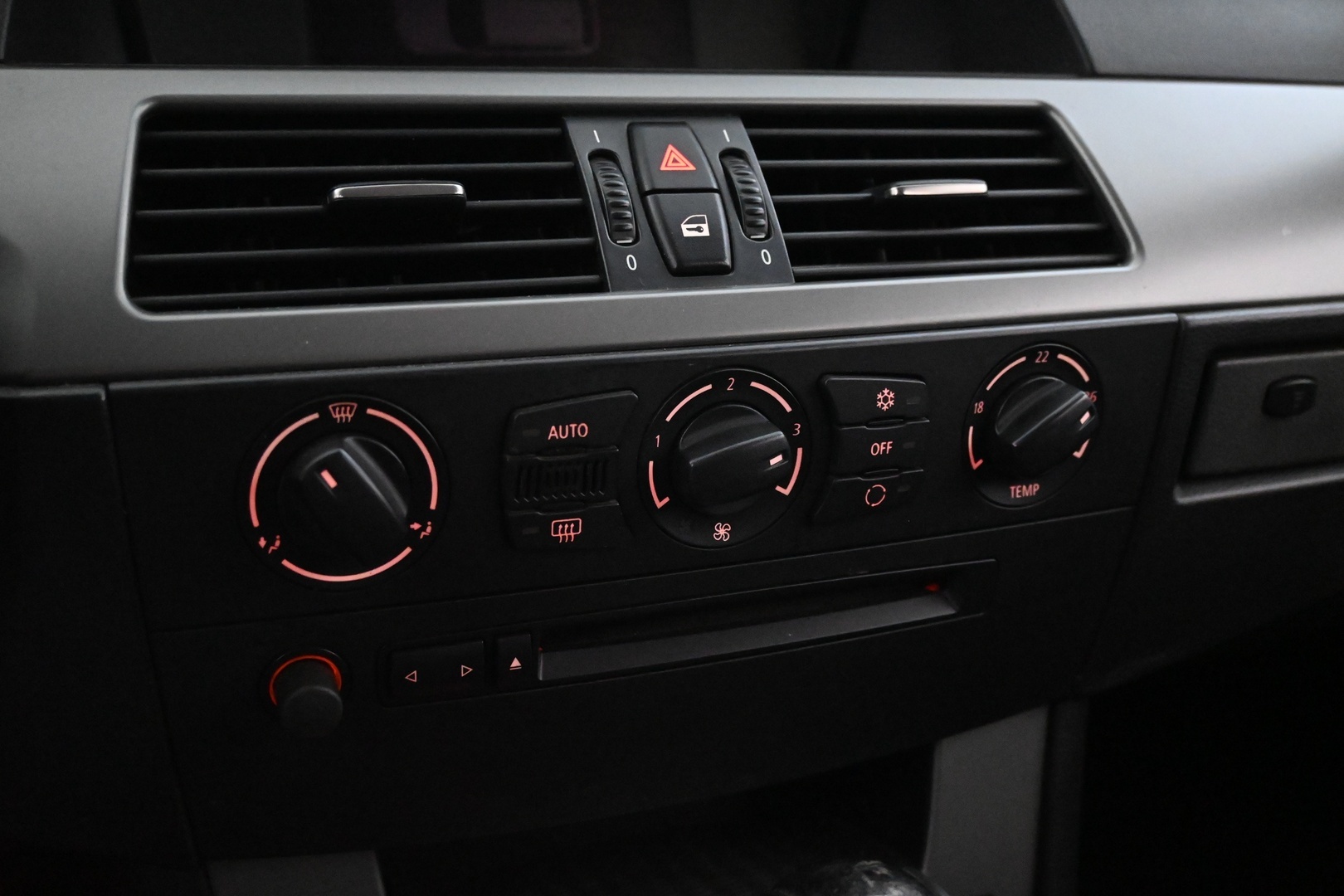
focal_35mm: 34
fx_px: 1288
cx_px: 672
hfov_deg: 55.1
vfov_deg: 38.4
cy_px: 448
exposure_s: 1/40
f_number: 4.2
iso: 10000
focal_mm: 23
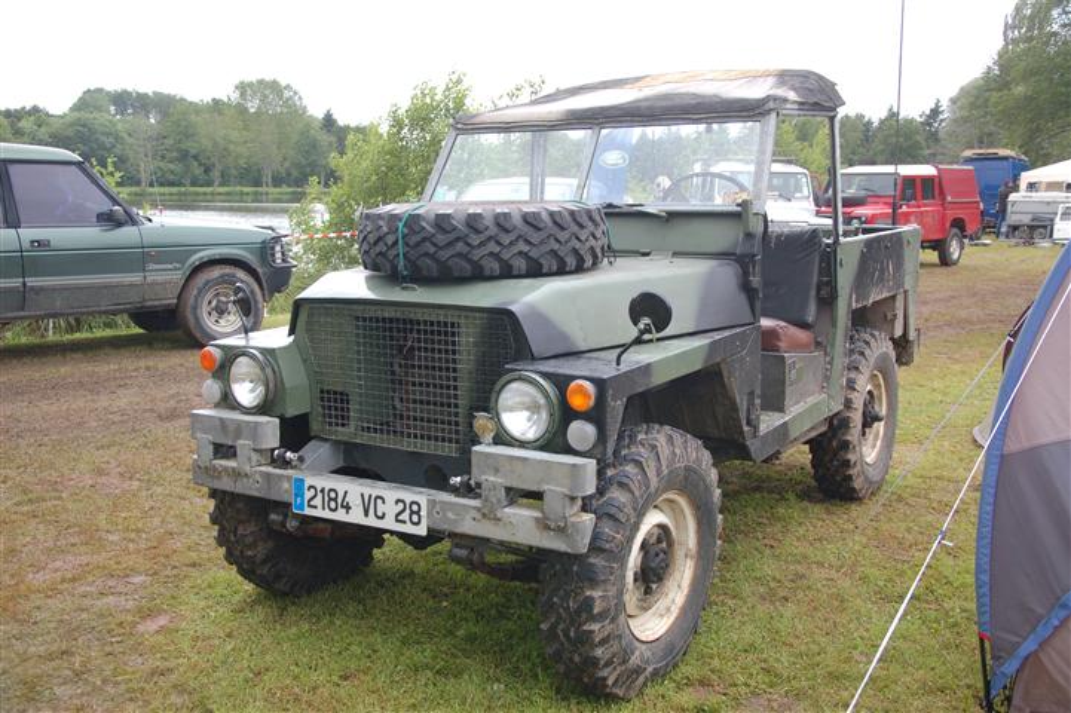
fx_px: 1115
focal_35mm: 38
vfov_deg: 35.5
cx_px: 536
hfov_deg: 51.3
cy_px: 356
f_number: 4
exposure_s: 1/500
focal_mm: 25
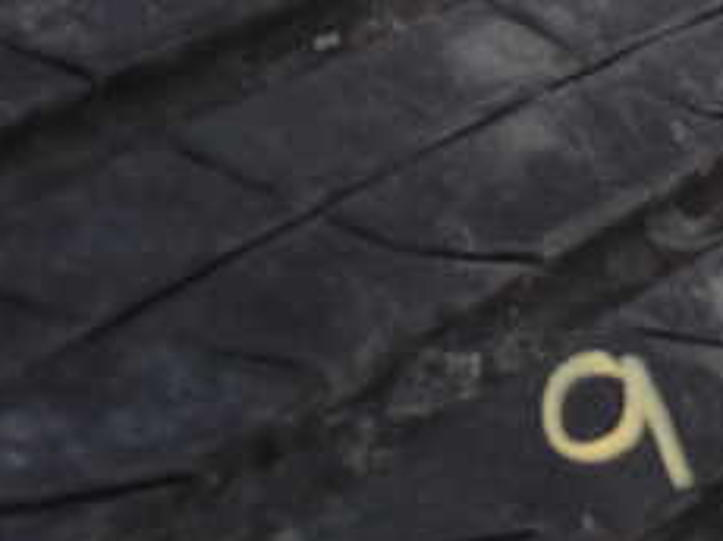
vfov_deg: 13.8
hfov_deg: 17.3
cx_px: 934
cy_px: 204
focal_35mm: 107
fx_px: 2233
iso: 160
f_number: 2.8
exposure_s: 1/125
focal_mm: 7.31
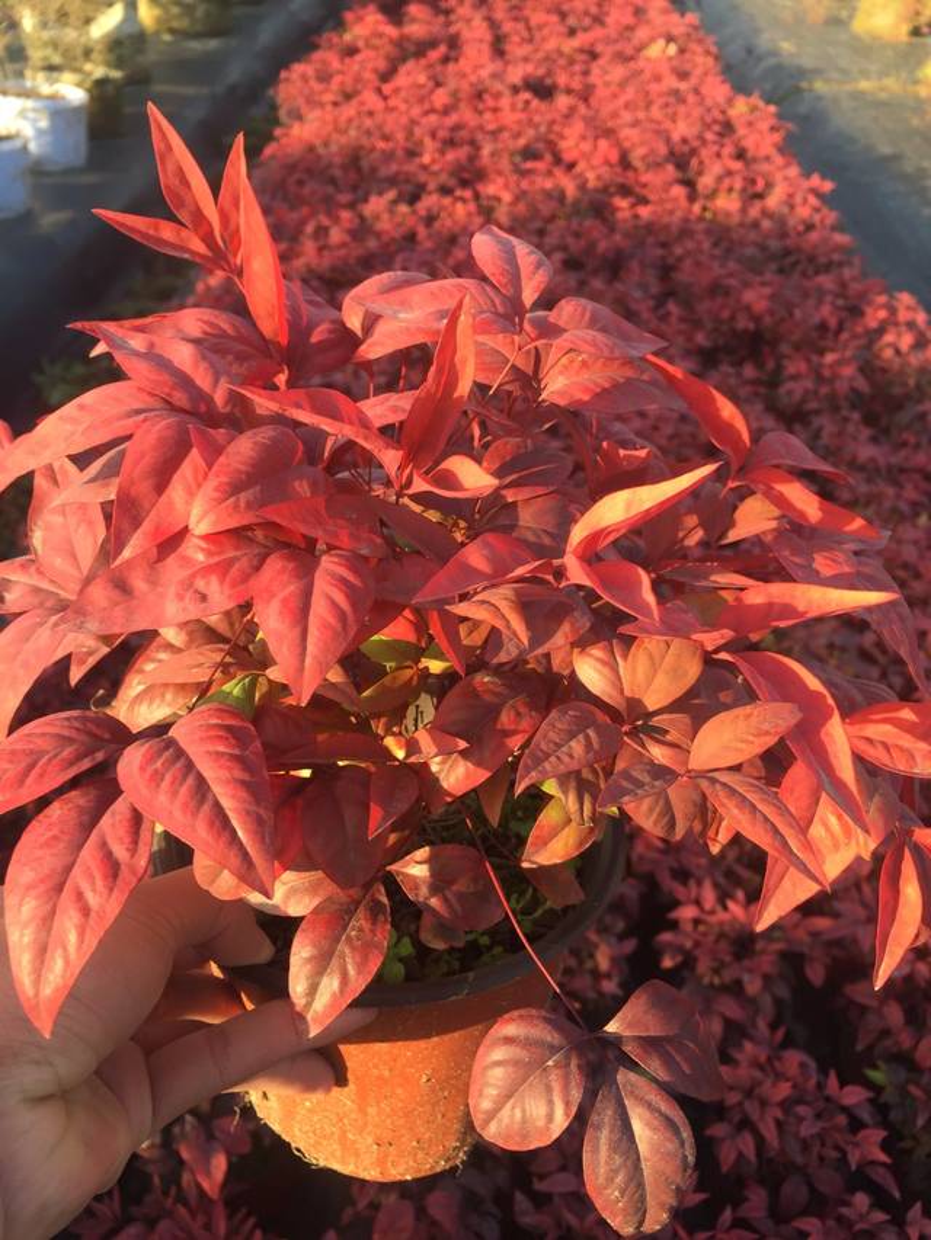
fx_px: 1040
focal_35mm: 29
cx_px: 466
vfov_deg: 61.7
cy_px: 620
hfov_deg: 48.2
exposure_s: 1/299
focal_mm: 4.15
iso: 32
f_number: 2.2
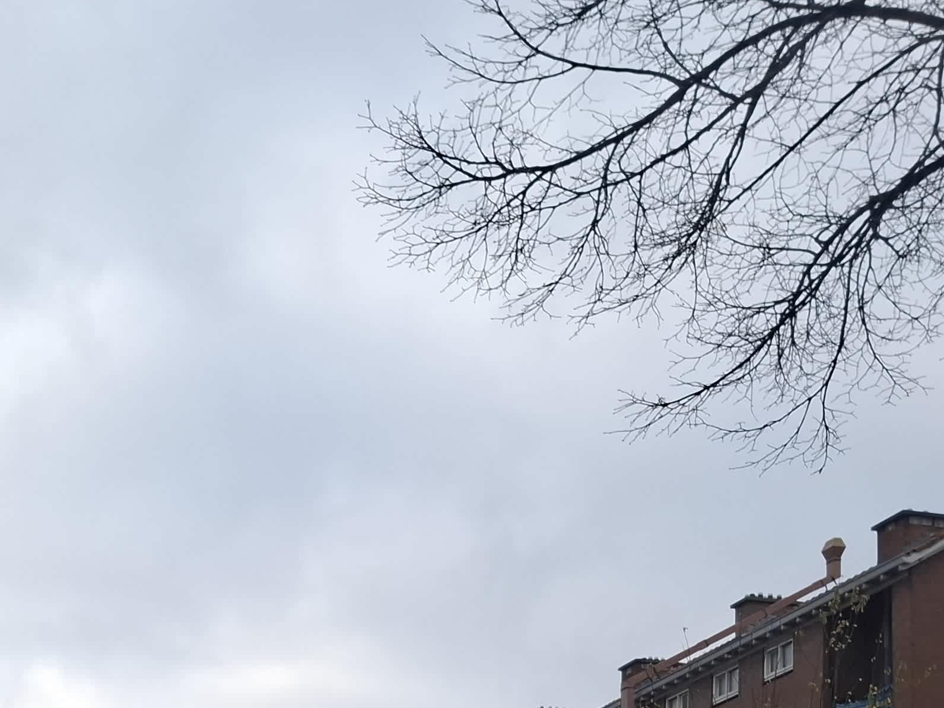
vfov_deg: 22.6
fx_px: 1609
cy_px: 875
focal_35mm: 59
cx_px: 100
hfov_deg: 31.2
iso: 50
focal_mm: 5.5
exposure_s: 1/678
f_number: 1.8
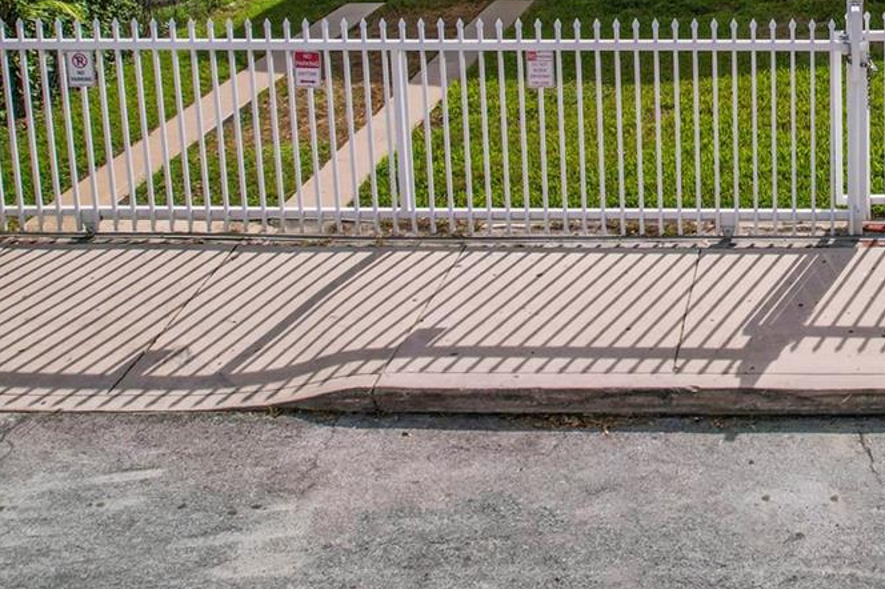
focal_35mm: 53
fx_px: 1302
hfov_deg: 34.5
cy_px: -99
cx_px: 862
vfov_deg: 23.5
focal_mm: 8.38
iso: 140
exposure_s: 1/6400
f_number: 2.8
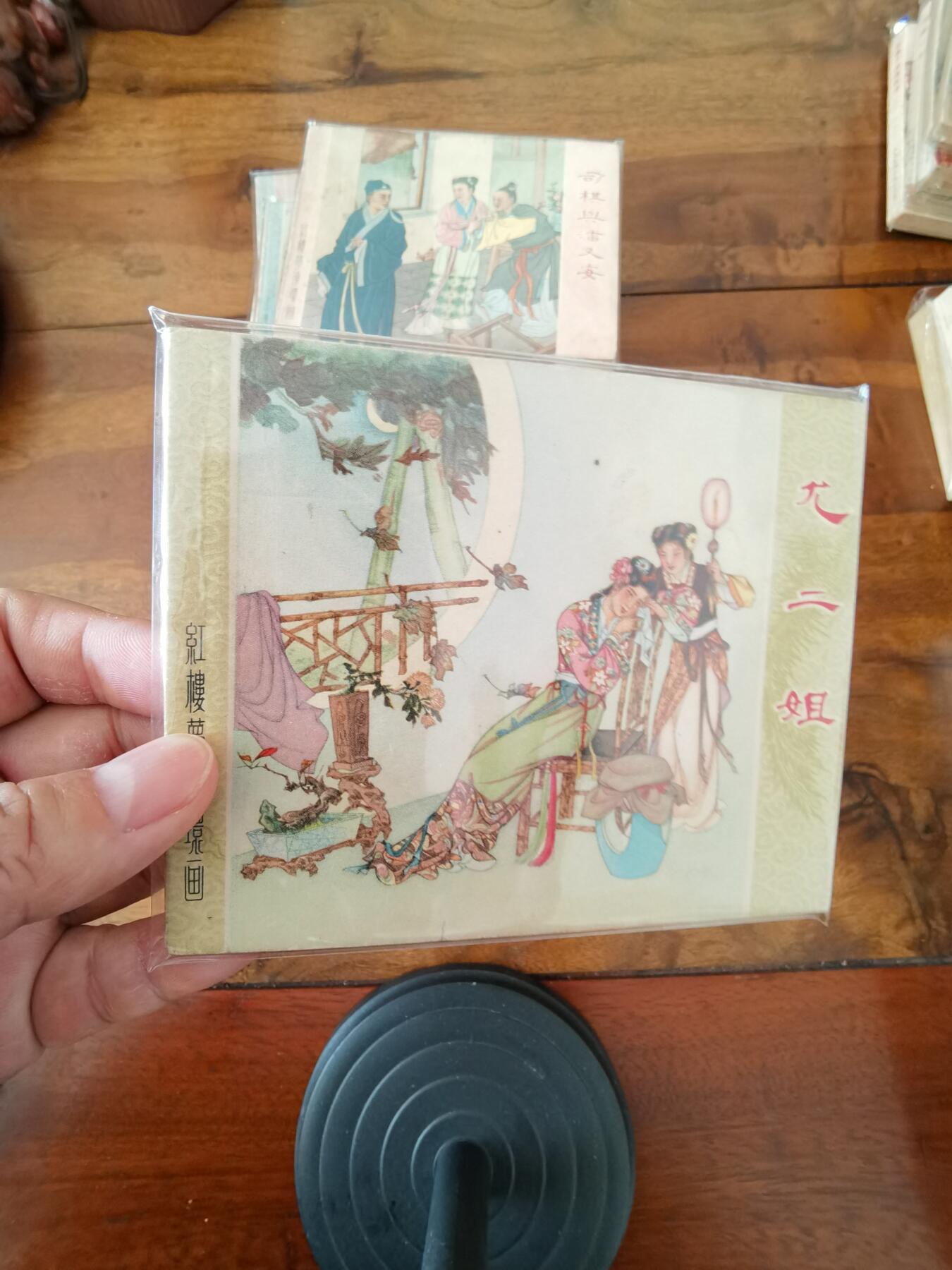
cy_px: 635
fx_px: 623
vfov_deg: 91.0
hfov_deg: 74.7
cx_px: 476
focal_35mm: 17
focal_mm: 2.26
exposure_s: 1/30
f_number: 2.2
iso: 200
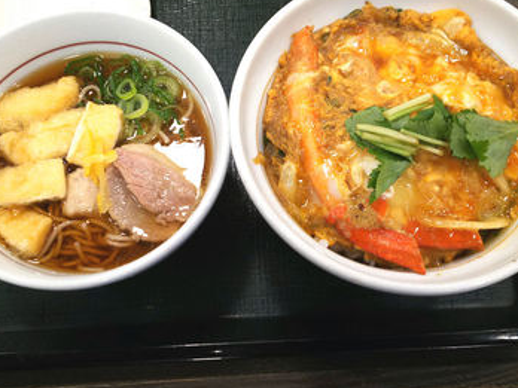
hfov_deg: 58.3
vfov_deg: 45.4
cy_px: 177
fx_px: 464
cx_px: 255
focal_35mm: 31
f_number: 1.9
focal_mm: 4.2
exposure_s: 1/60
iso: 80
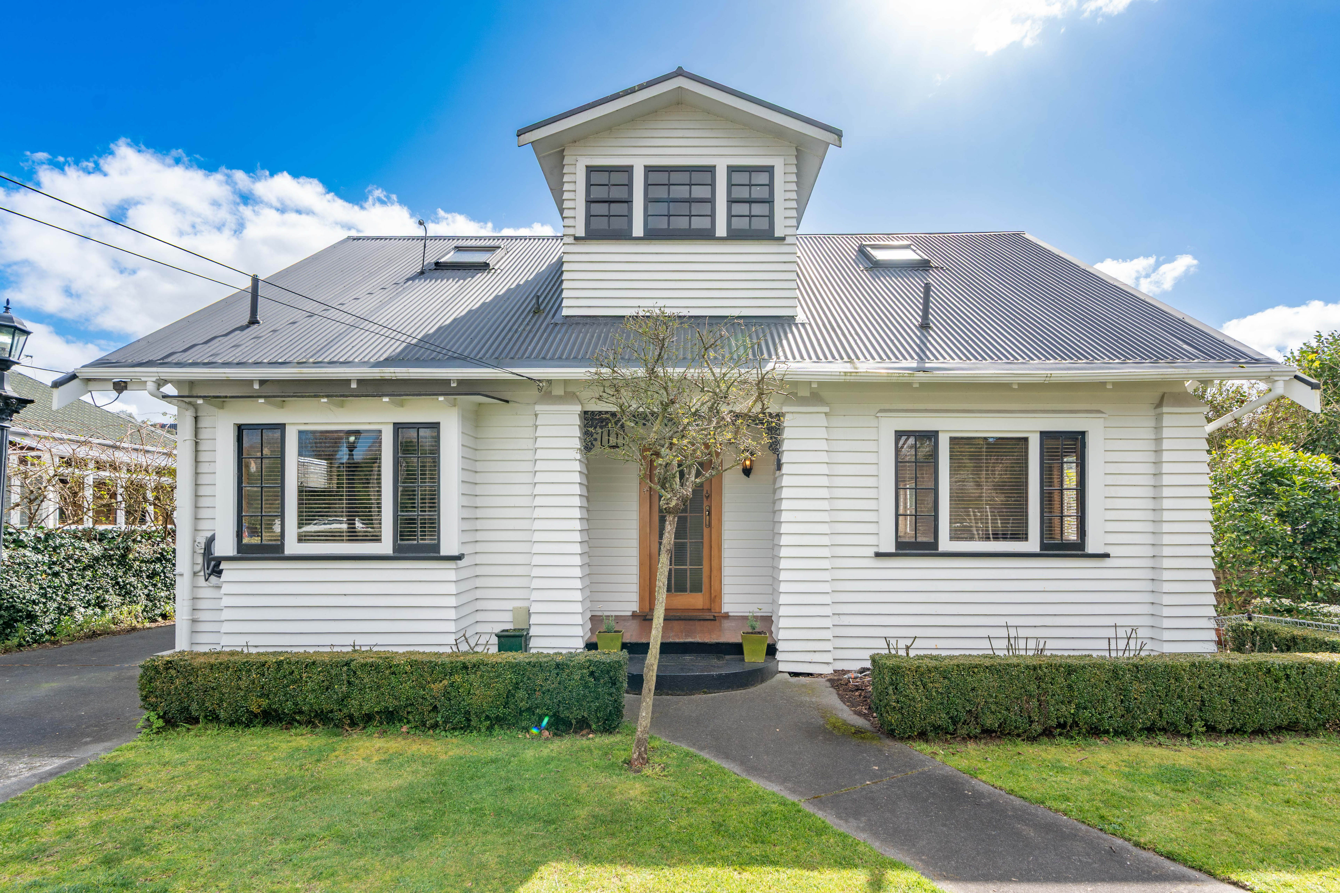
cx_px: 670
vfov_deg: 73.7
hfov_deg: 96.7
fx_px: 596
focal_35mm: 16
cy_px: 446
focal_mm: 16
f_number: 8
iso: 100
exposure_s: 1/160
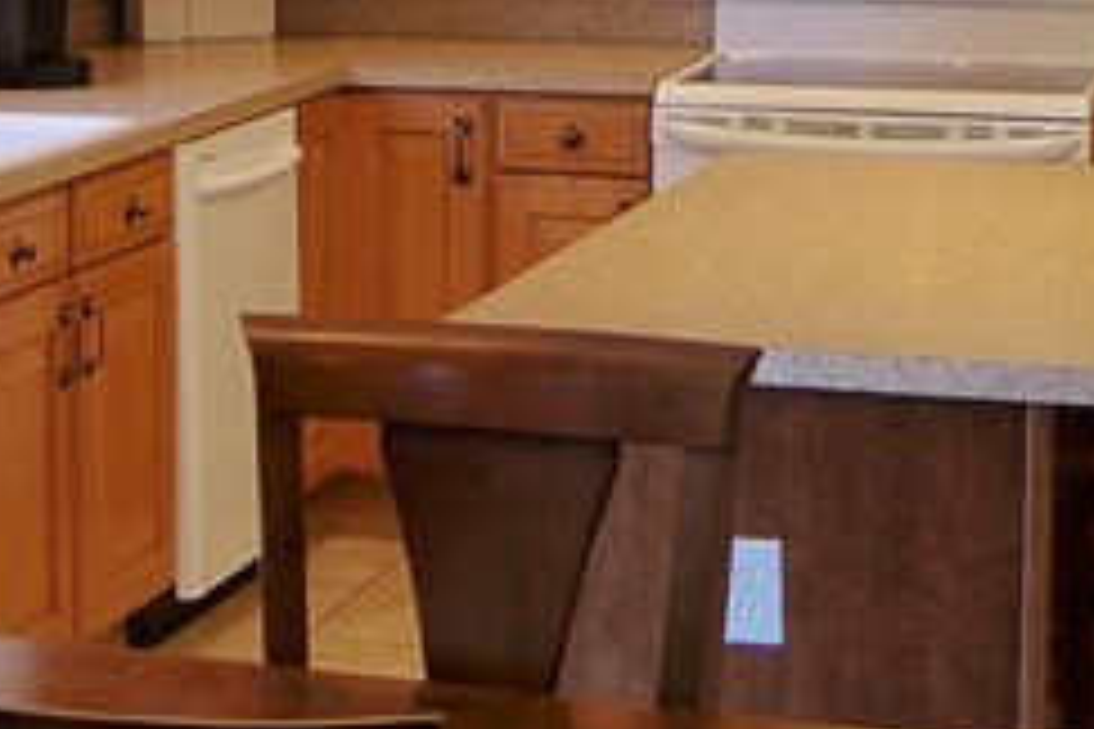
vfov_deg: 12.7
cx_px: -151
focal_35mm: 107
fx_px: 3251
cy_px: 76
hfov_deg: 18.3
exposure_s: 1/100
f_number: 1.4
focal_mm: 4.7
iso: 160
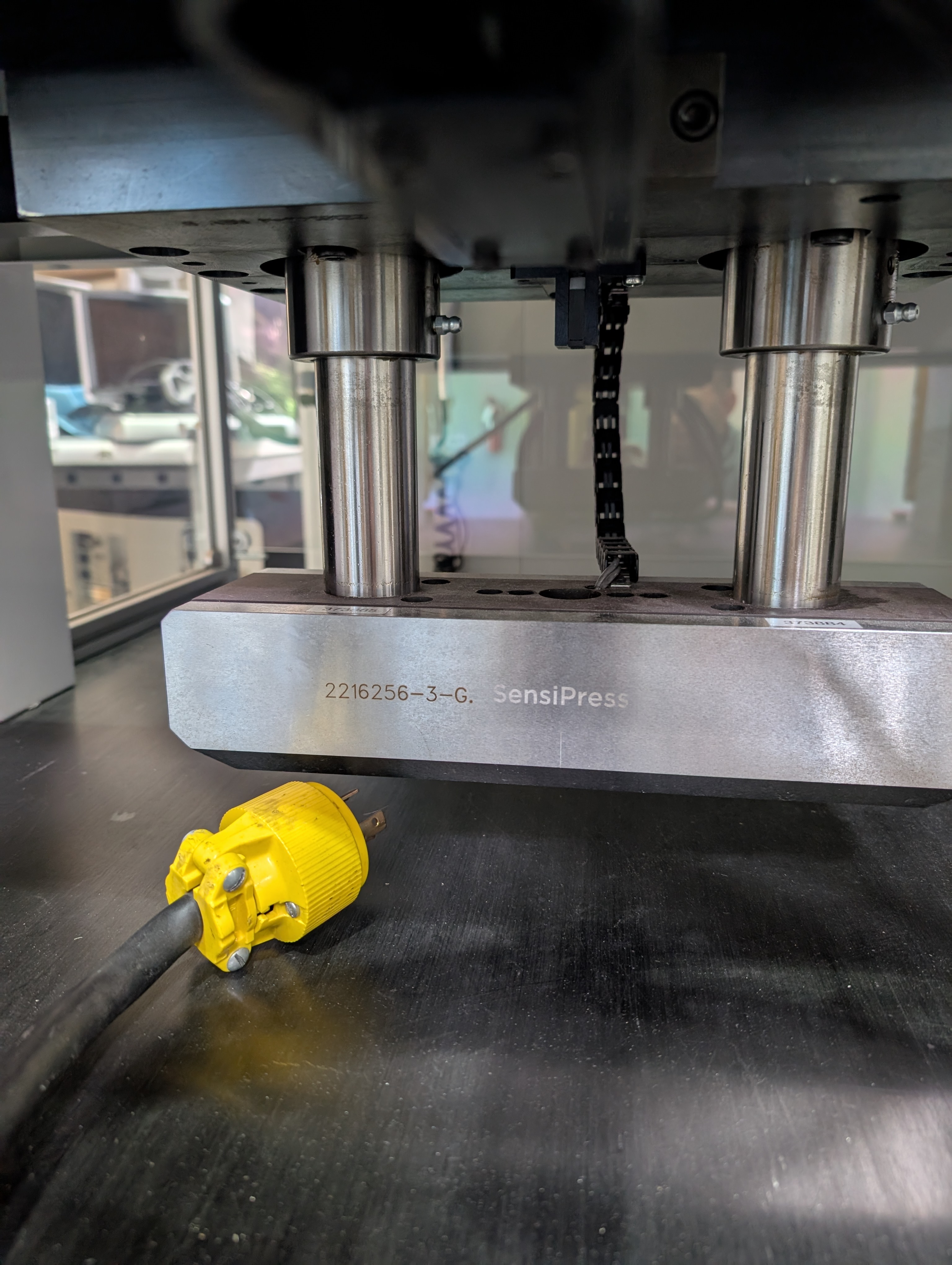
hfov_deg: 56.9
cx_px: 476
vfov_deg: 71.5
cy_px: 632
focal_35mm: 24
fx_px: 878
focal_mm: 6.9
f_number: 1.68
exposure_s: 1/32.7
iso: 47
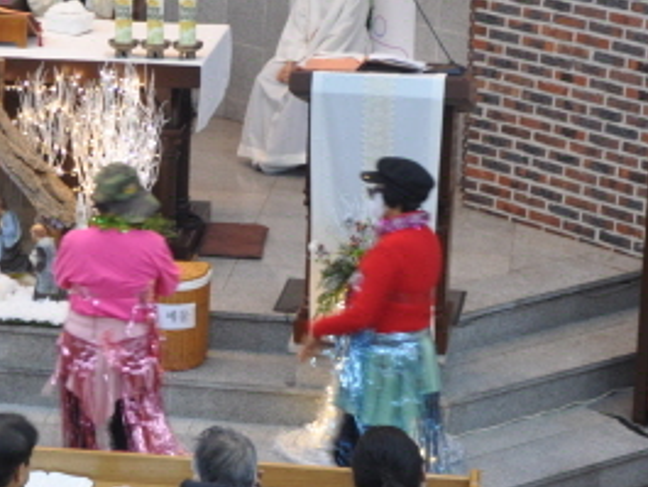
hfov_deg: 13.9
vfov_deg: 10.7
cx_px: -66
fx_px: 2603
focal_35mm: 139
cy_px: 239
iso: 400
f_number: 4.5
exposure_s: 1/20
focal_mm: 32
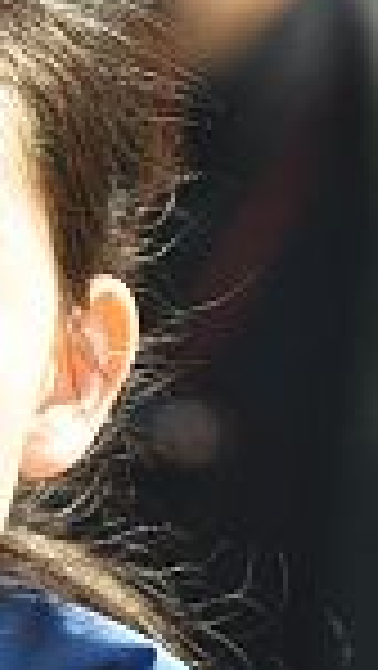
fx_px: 29903
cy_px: 942
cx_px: -472
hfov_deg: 0.7
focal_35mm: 1681
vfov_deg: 1.3
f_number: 4.5
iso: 64
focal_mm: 200
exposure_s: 1/200
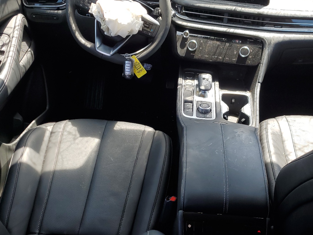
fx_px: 344
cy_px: 122
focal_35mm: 38
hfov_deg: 48.5
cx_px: 198
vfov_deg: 37.7
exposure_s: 1/357
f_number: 1.5
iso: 50
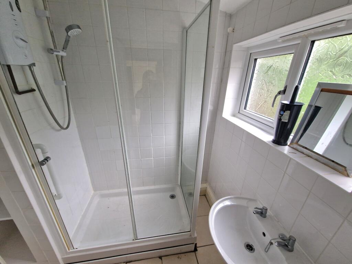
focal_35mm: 13
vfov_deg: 89.9
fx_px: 132
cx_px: 176
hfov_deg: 106.2
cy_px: 132
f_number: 2.2
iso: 160
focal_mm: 2.2
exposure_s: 1/50
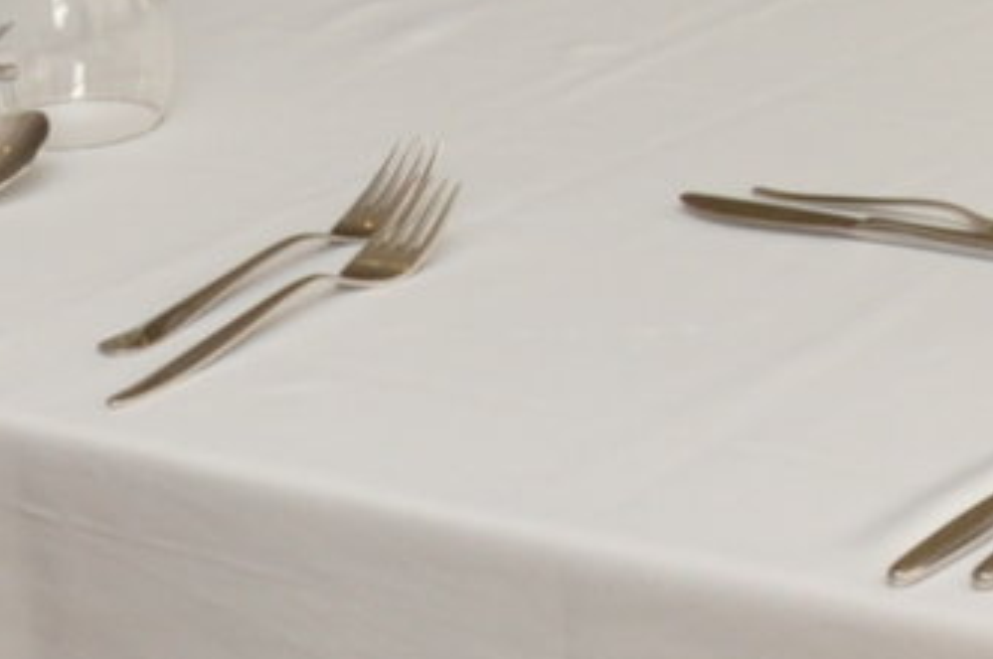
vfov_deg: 7.8
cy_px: -704
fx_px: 4572
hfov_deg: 11.9
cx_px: 1428
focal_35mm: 166
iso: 400
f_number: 6.3
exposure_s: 1/60
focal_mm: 18
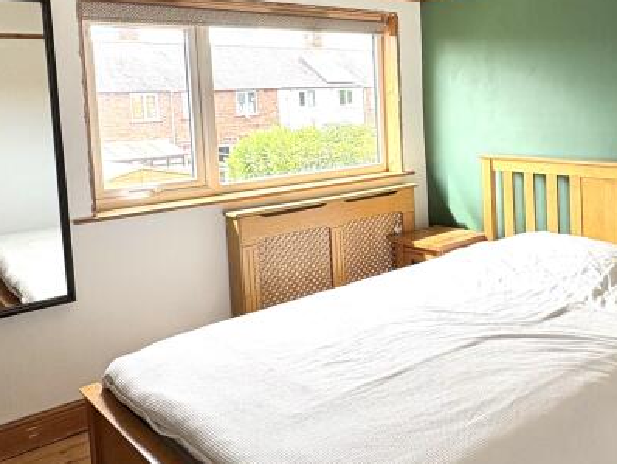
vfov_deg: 39.0
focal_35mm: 36
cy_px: 138
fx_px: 642
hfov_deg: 48.6
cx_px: 488
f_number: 2.2
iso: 40
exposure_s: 1/120
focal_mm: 2.22
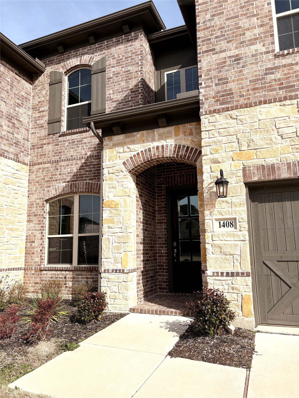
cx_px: 150
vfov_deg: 67.3
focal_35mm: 26
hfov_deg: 53.1
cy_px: 199
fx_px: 299
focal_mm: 5.96
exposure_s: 1/4608
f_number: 1.6
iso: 50
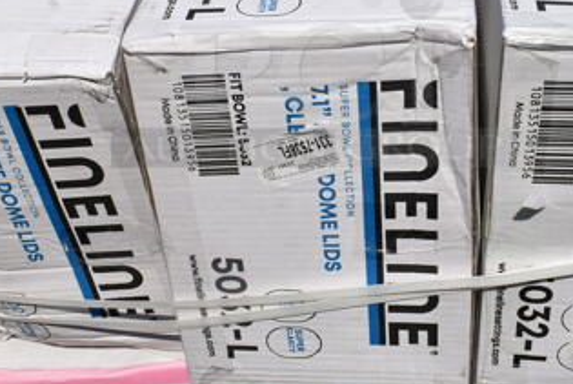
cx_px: 315
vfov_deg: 22.0
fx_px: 972
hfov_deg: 32.8
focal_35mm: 61
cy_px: 71
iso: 100
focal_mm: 21
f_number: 10
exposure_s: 1/400
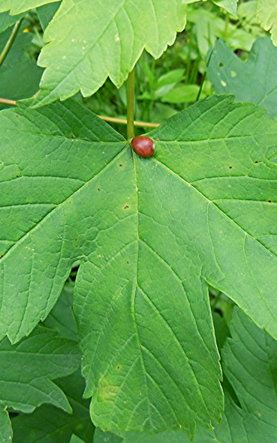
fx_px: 520
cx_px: 155
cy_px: 220
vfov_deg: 46.2
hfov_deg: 29.8
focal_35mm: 43
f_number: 3.5
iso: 160
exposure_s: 1/125
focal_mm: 5.4
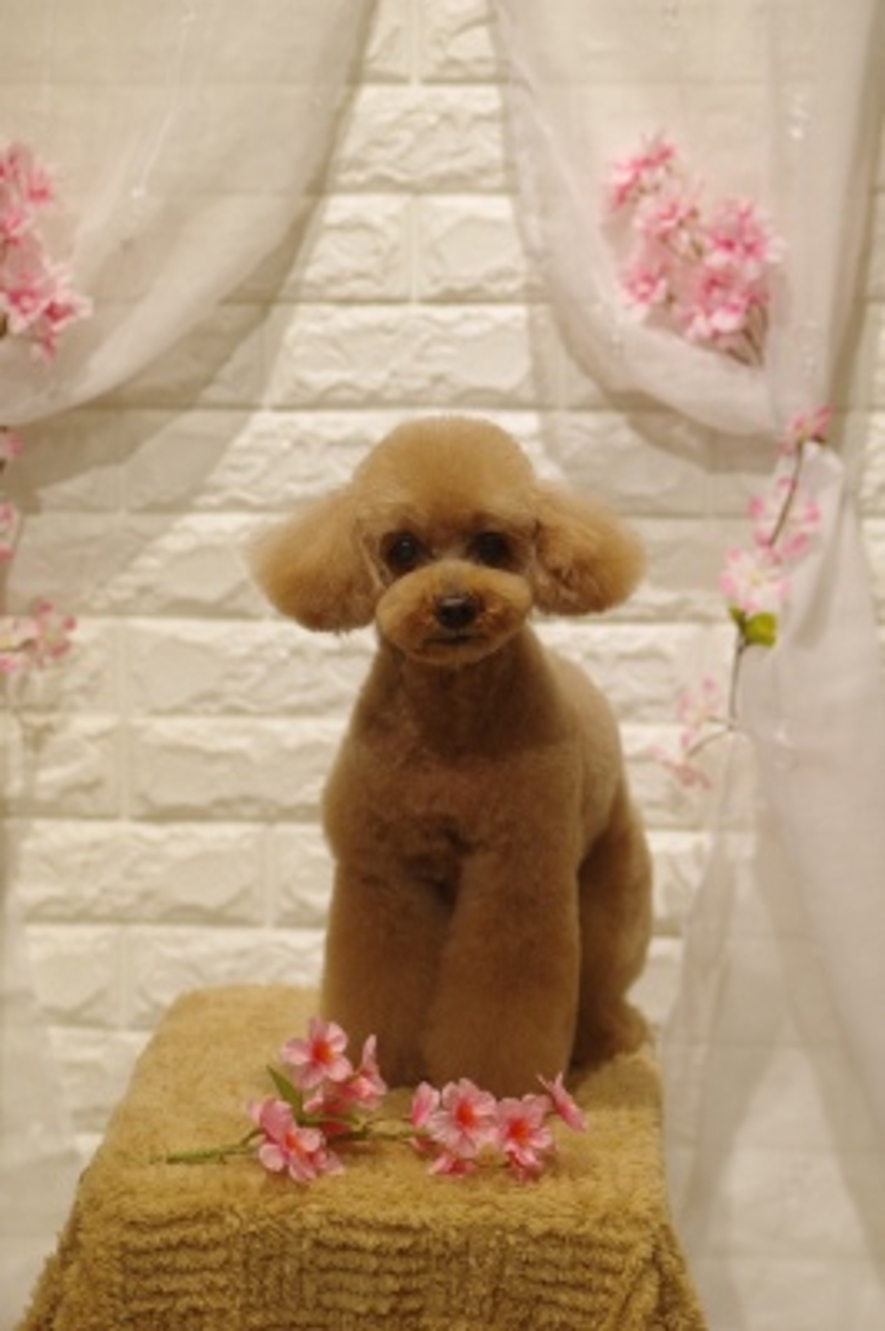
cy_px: 666
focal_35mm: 94
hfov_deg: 14.5
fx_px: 3472
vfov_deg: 21.7
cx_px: 442
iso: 250
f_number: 3.2
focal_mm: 63
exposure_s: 1/160
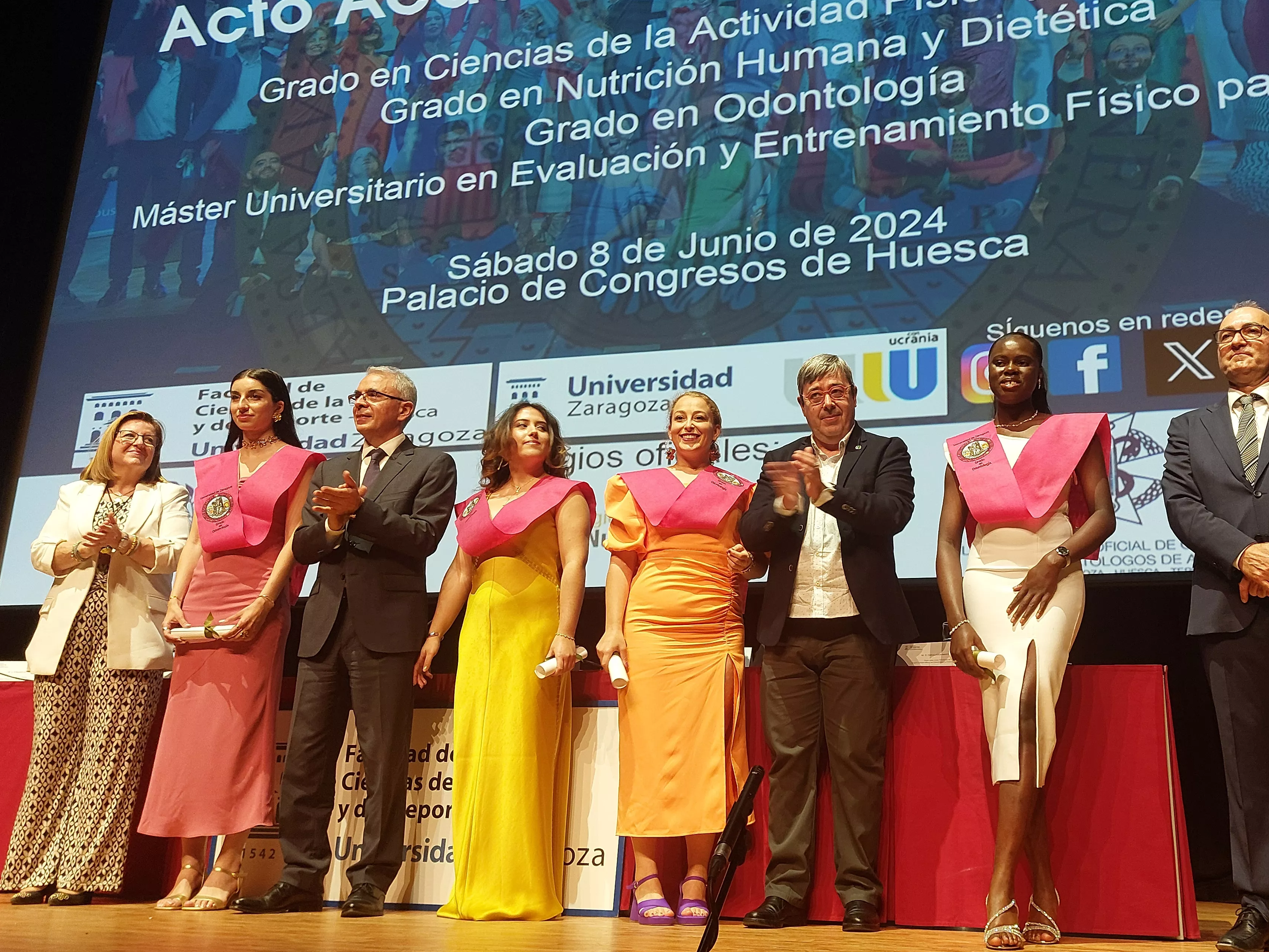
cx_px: 790
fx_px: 1246
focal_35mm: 34
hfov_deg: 53.4
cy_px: 456
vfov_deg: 41.8
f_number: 1.8
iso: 125
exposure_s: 1/50
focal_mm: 5.23
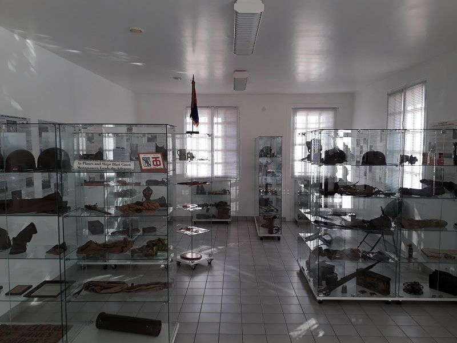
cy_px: 172
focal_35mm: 27
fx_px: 356
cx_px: 228
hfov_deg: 65.3
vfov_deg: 51.4
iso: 40
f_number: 1.9
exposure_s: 1/129
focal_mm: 3.6
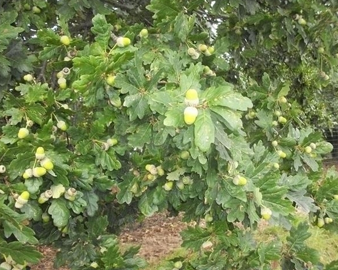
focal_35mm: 34
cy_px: 133
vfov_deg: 43.4
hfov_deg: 52.8
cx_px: 172
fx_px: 340
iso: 592
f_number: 2.9
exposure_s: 1/500
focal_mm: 5.7
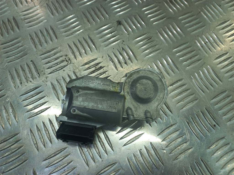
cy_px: 88
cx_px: 117
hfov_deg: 69.4
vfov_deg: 54.9
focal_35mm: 25
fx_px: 169
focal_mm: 4.6
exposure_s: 1/50
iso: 40
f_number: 1.8
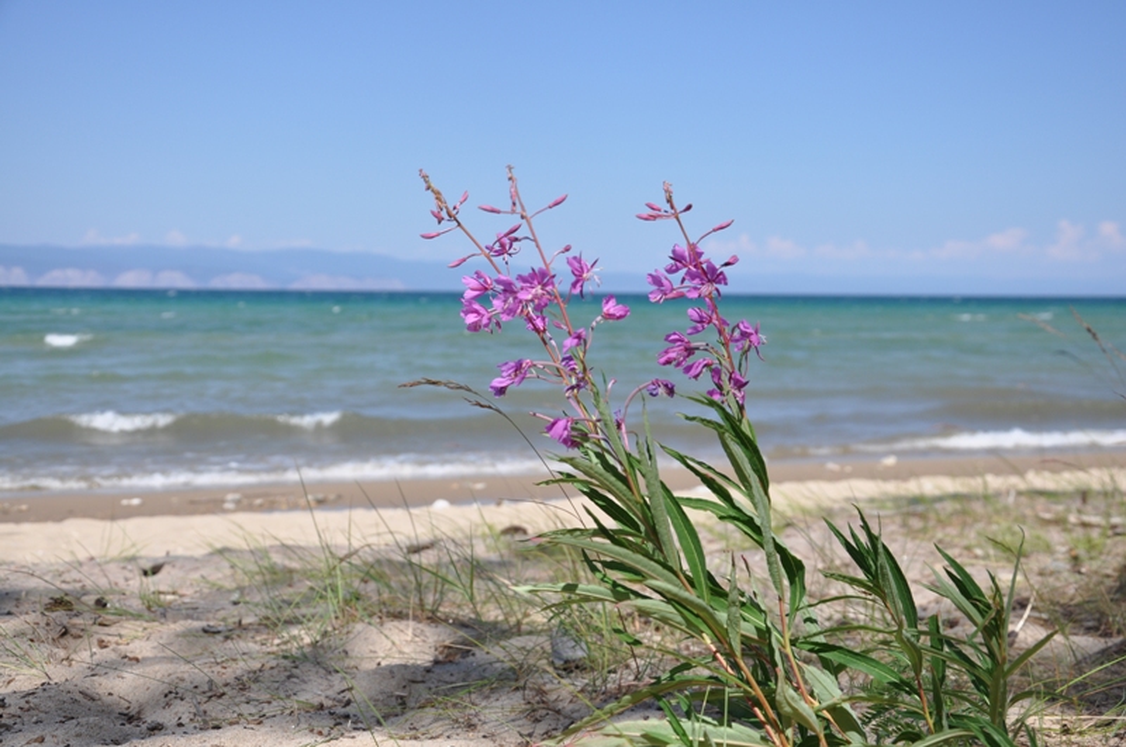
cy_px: 374
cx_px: 563
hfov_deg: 46.5
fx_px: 1312
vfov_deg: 31.8
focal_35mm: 42
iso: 250
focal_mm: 28
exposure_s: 1/1000
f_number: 6.3
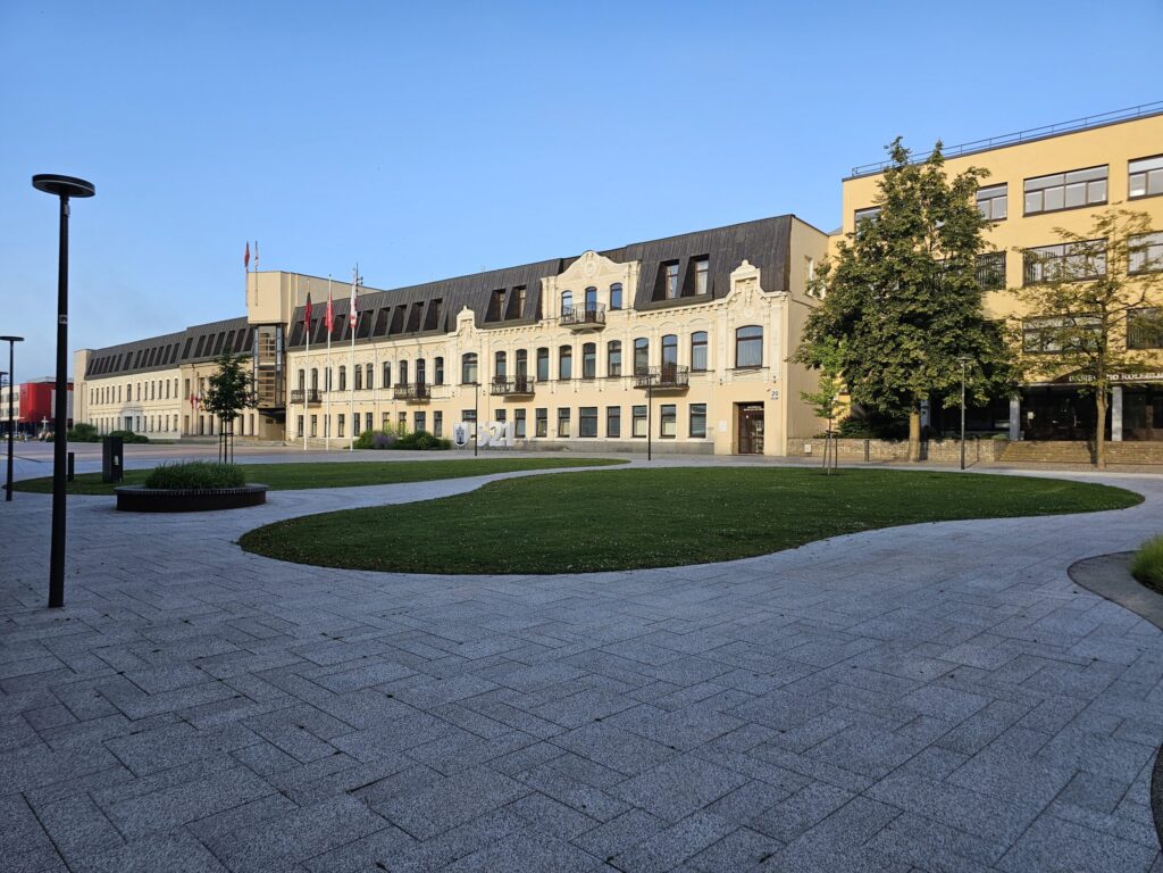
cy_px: 436
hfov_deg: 73.9
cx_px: 582
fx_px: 773
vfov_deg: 58.9
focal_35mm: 23
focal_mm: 6.3
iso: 16
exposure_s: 1/472
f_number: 1.7
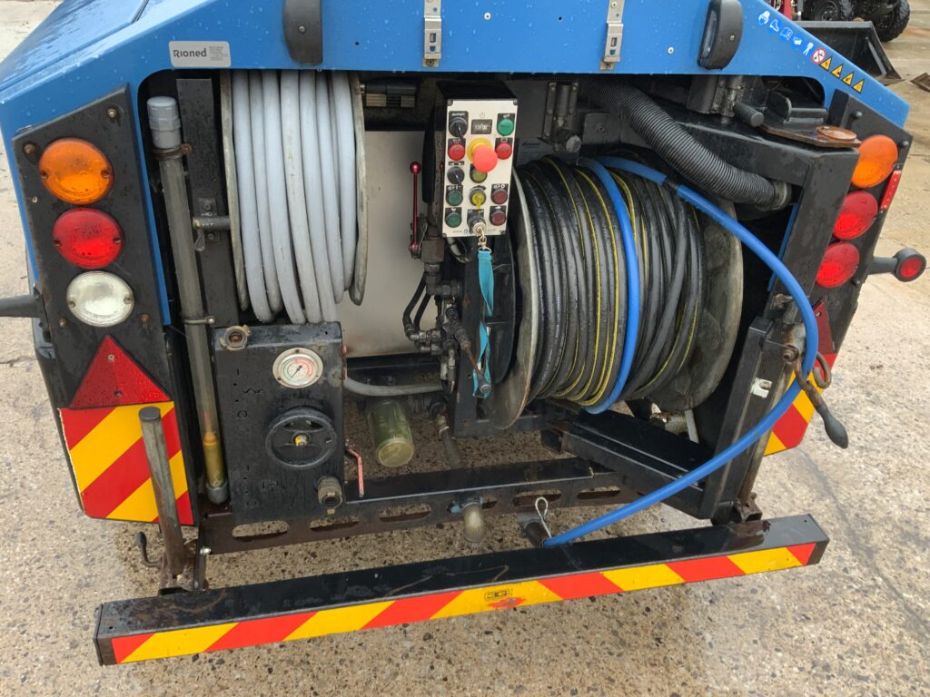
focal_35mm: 29
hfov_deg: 61.7
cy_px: 348
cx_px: 465
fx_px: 779
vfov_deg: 48.2
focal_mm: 3
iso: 64
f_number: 1.8
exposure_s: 1/120
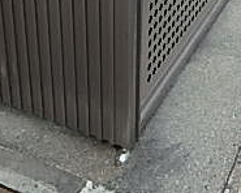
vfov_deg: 20.0
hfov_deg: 26.8
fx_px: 506
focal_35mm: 71
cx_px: 107
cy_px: -50
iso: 125
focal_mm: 3.7
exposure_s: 1/250
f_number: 3.5
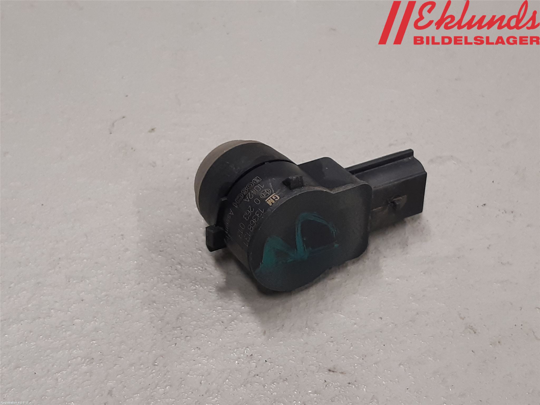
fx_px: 406
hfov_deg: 67.3
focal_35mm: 26
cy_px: 202
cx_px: 270
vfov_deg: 53.1
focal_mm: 3.93
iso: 100
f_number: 1.7
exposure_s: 1/50
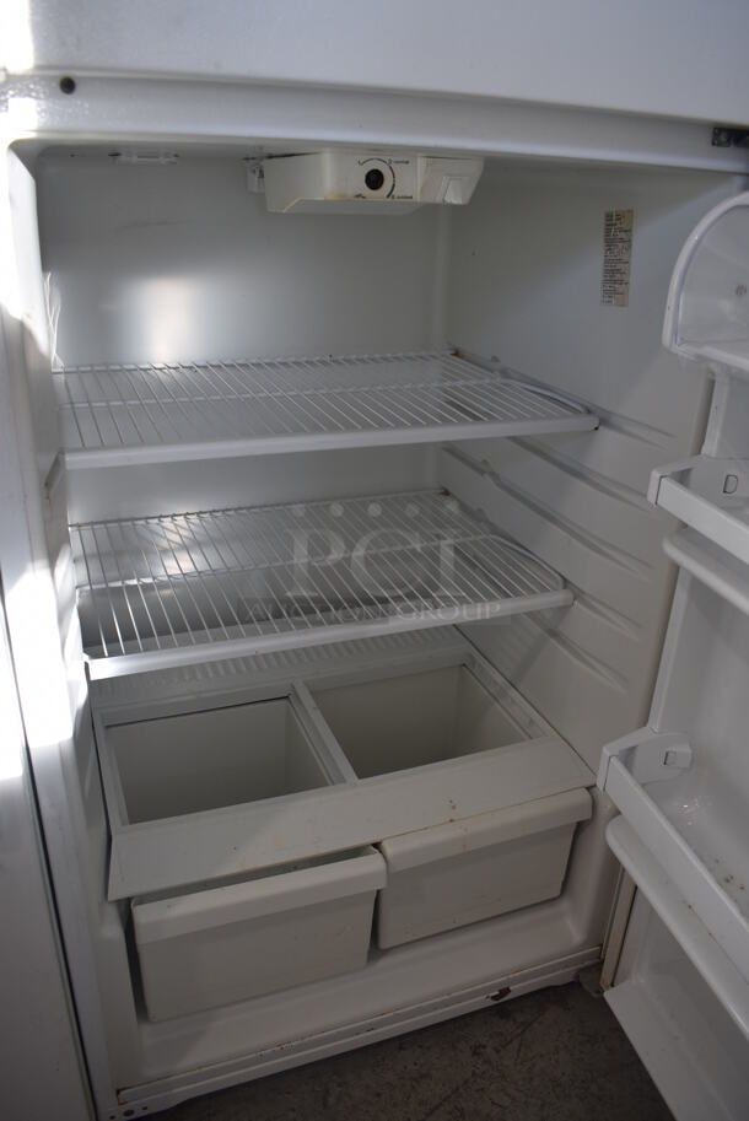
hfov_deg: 48.0
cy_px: 560
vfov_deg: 67.3
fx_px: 841
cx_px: 374
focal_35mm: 27
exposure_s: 1/125
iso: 320
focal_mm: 18
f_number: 5.6
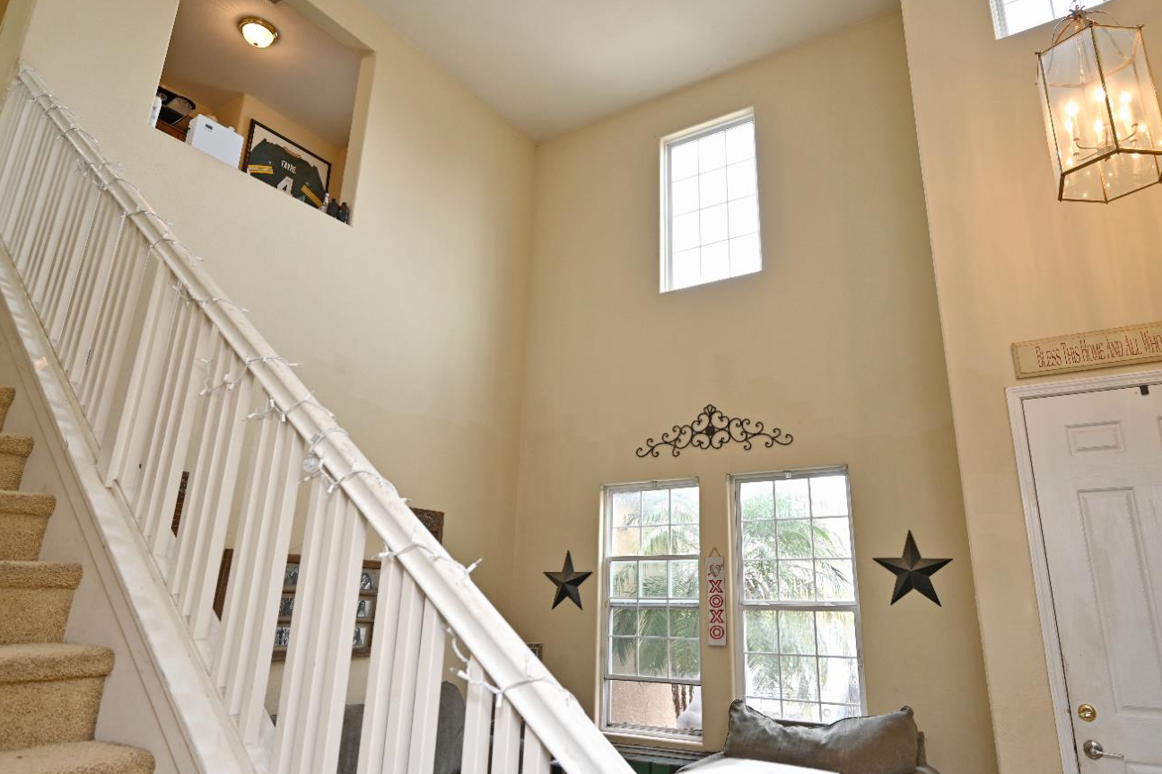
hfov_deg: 77.1
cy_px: 358
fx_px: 728
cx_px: 618
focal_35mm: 23
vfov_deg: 55.9
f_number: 4
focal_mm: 19.5
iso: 280
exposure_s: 1/60
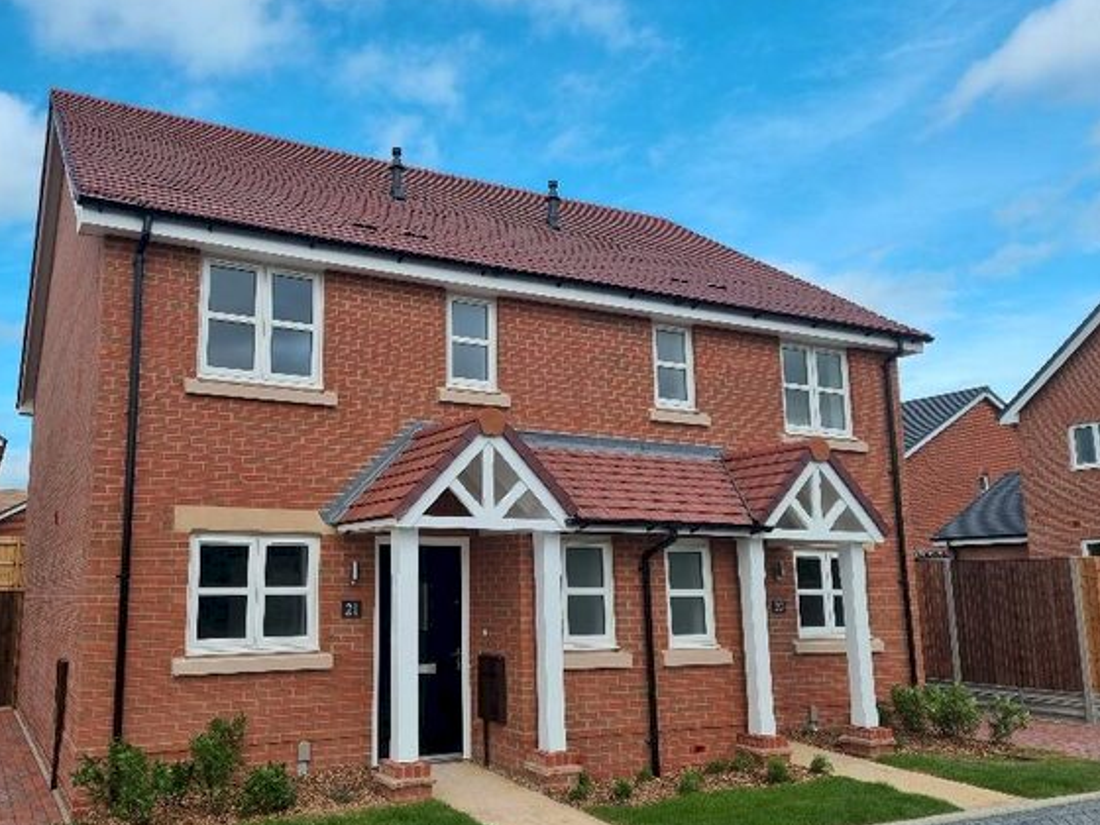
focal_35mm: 30
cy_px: 443
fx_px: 953
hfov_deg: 59.3
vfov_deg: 46.8
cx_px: 418
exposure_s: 1/684
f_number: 1.8
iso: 50
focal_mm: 6.7
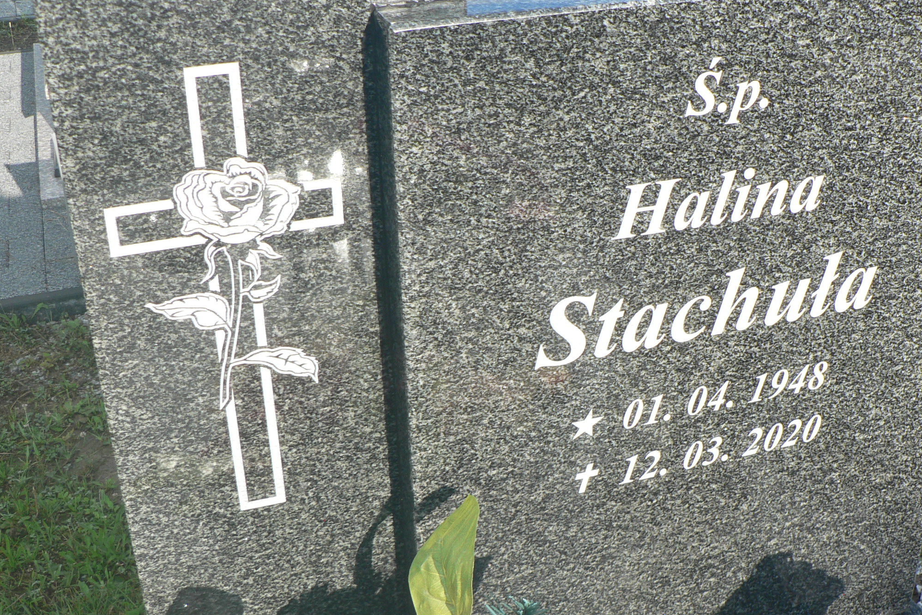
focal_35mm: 48
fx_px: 1229
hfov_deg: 40.9
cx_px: 558
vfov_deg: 28.1
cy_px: 338
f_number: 4
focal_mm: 6
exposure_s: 1/250
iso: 80
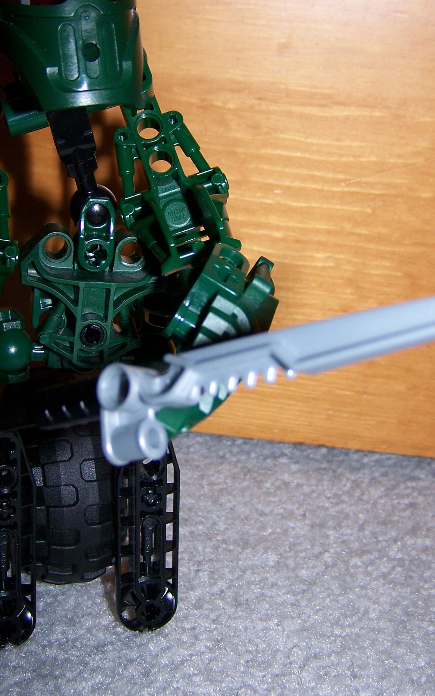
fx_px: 1024
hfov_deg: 24.0
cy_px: 304
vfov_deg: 37.5
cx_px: 190
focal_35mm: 54
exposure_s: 1/60
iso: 80
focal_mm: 6.3
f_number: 2.8
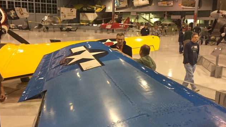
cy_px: 71
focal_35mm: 40
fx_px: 240
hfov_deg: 50.4
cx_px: 100
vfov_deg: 29.6
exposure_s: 1/30
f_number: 2.2
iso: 200
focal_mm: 4.15
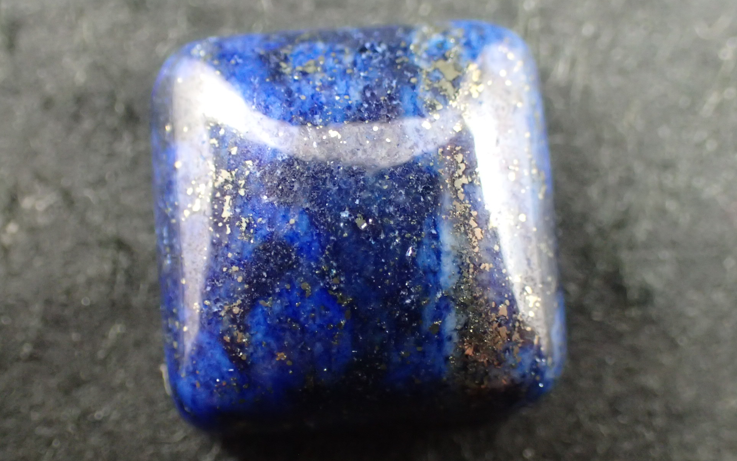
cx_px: 368
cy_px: 216
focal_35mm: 69
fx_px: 1386
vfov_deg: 18.9
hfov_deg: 29.8
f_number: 3.8
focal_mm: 11.78
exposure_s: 1/60
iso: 1000
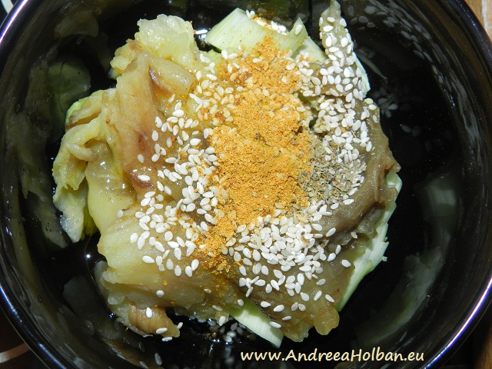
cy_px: 184
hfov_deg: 49.0
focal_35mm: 38
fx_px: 540
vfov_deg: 37.7
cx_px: 246
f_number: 4
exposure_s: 1/30
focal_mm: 6.7
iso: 200
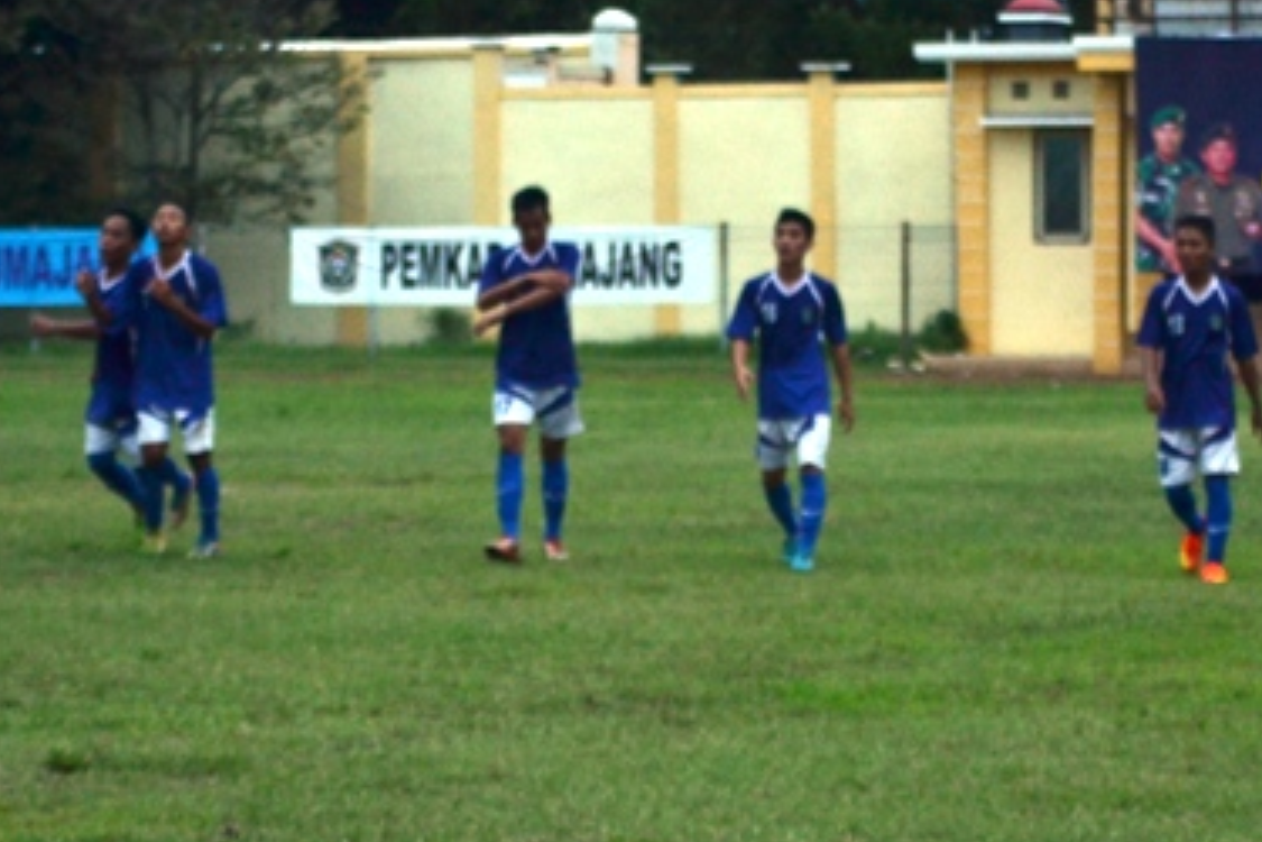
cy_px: 305
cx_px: 730
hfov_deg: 4.9
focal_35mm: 423
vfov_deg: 3.3
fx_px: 14822
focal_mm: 165
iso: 800
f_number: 5
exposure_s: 1/400
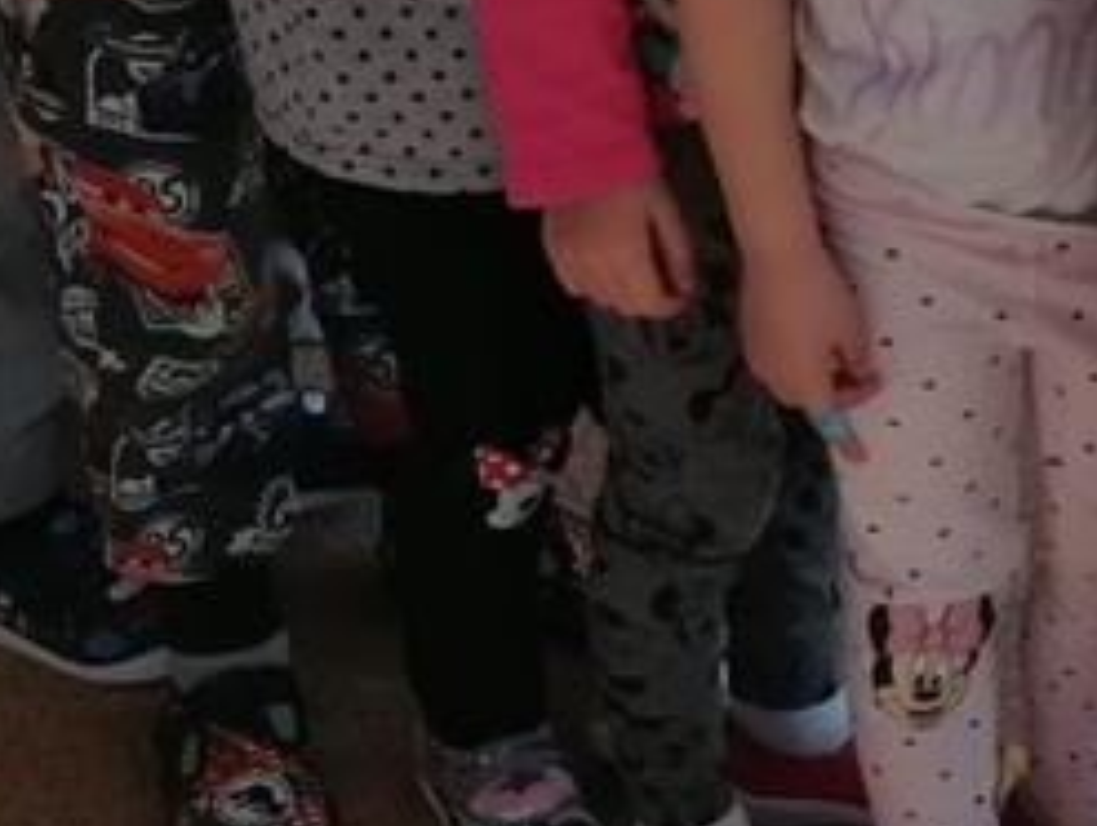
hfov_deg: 12.9
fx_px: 4634
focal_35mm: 146
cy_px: 240
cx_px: 1590
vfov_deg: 10.2
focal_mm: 4.75
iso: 50
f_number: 1.8
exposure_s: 1/191
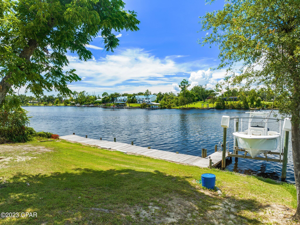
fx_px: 208
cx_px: 150
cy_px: 112
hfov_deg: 71.6
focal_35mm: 24
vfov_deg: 56.8
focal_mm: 12.29
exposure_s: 1/200
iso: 100
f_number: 4
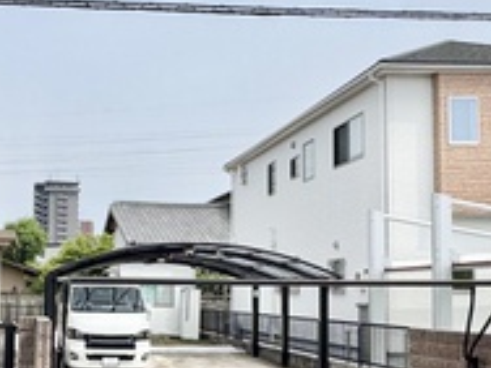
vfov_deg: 27.8
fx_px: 738
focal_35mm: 52
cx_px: 37
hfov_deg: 34.5
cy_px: 260
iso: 50
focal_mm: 2.22
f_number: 2.2
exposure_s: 1/2770
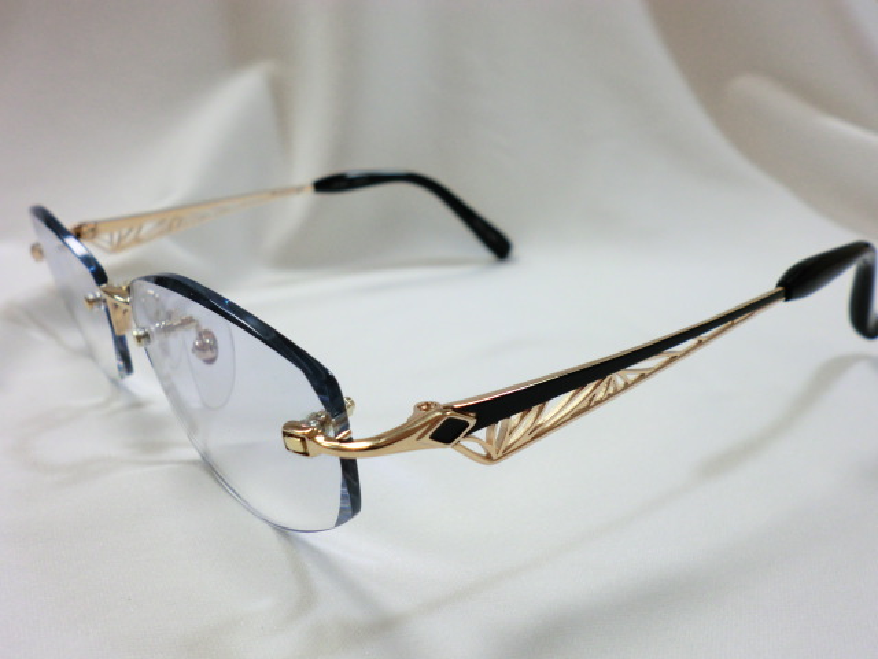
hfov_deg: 56.8
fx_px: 812
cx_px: 439
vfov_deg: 44.2
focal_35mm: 32
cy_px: 330
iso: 100
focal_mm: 5.8
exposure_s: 1/60
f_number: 3.5
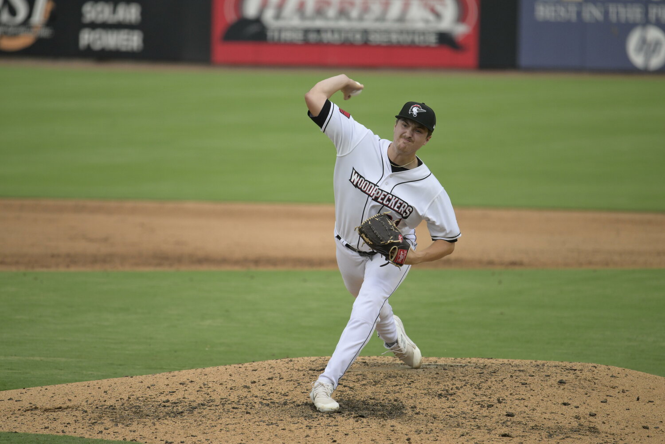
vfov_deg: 3.4
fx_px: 7388
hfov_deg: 5.2
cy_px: 222
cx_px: 332
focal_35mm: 400
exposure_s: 1/2000
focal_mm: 400
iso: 1600
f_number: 4.5
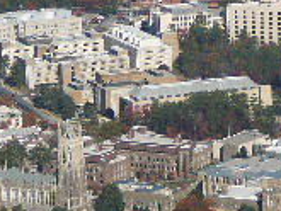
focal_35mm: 442
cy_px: 107
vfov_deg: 3.4
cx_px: 130
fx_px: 3591
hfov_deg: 4.5
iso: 80
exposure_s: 1/800
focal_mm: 20.4
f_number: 4
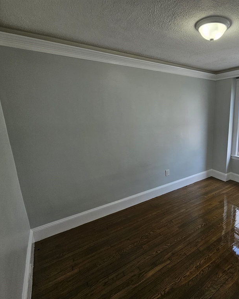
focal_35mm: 17
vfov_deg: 89.6
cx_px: 179
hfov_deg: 71.7
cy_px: 150
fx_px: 150
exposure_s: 1/120
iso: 64
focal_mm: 2.2
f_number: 2.2
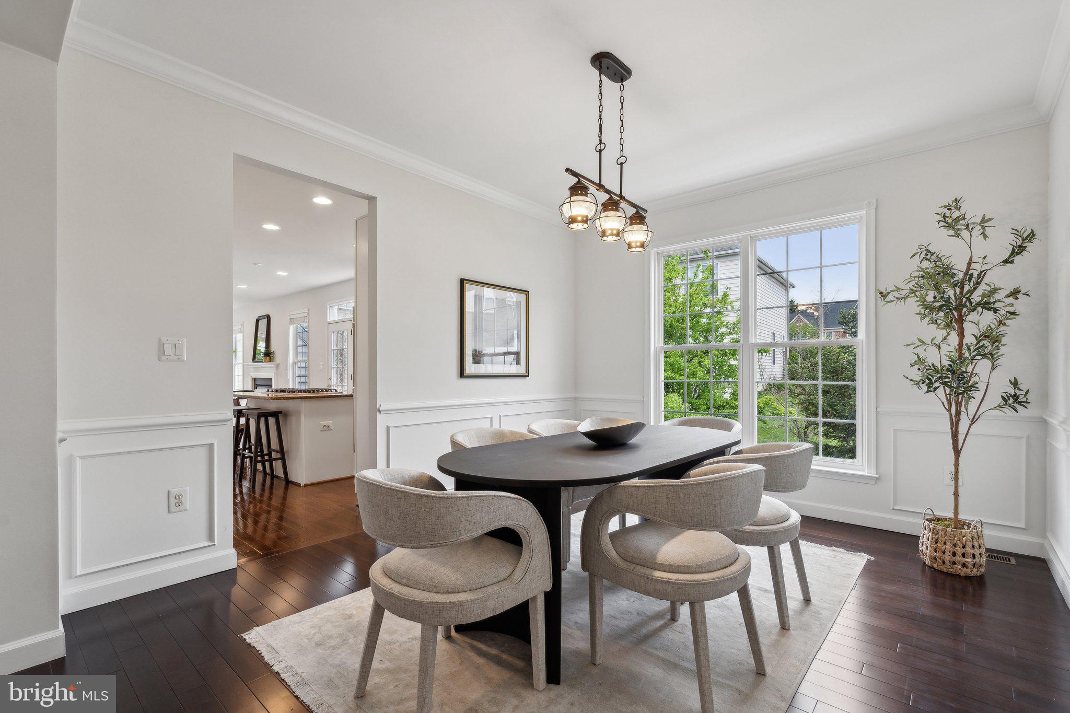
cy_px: 356
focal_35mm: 16
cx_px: 535
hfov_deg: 96.7
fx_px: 475
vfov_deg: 73.7
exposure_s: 1/15
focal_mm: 16
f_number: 8
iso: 200
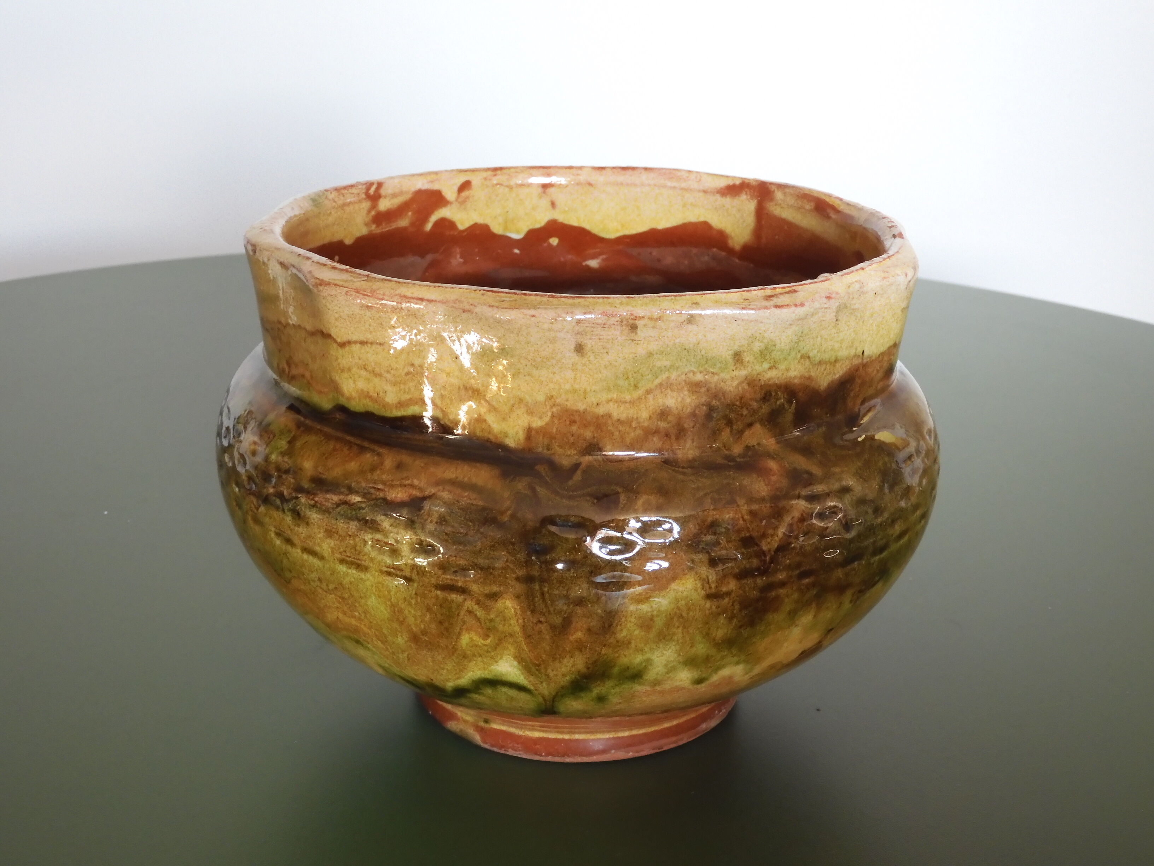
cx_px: 577
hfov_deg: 42.1
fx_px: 1500
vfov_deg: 32.2
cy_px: 433
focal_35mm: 45
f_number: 4
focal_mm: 8
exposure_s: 1/30
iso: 280
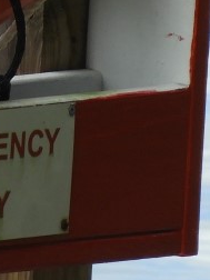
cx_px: -103
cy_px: -26
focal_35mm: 5153
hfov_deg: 0.3
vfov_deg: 0.4
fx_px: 41681
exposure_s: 1/250
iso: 100
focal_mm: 161.2
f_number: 5.6
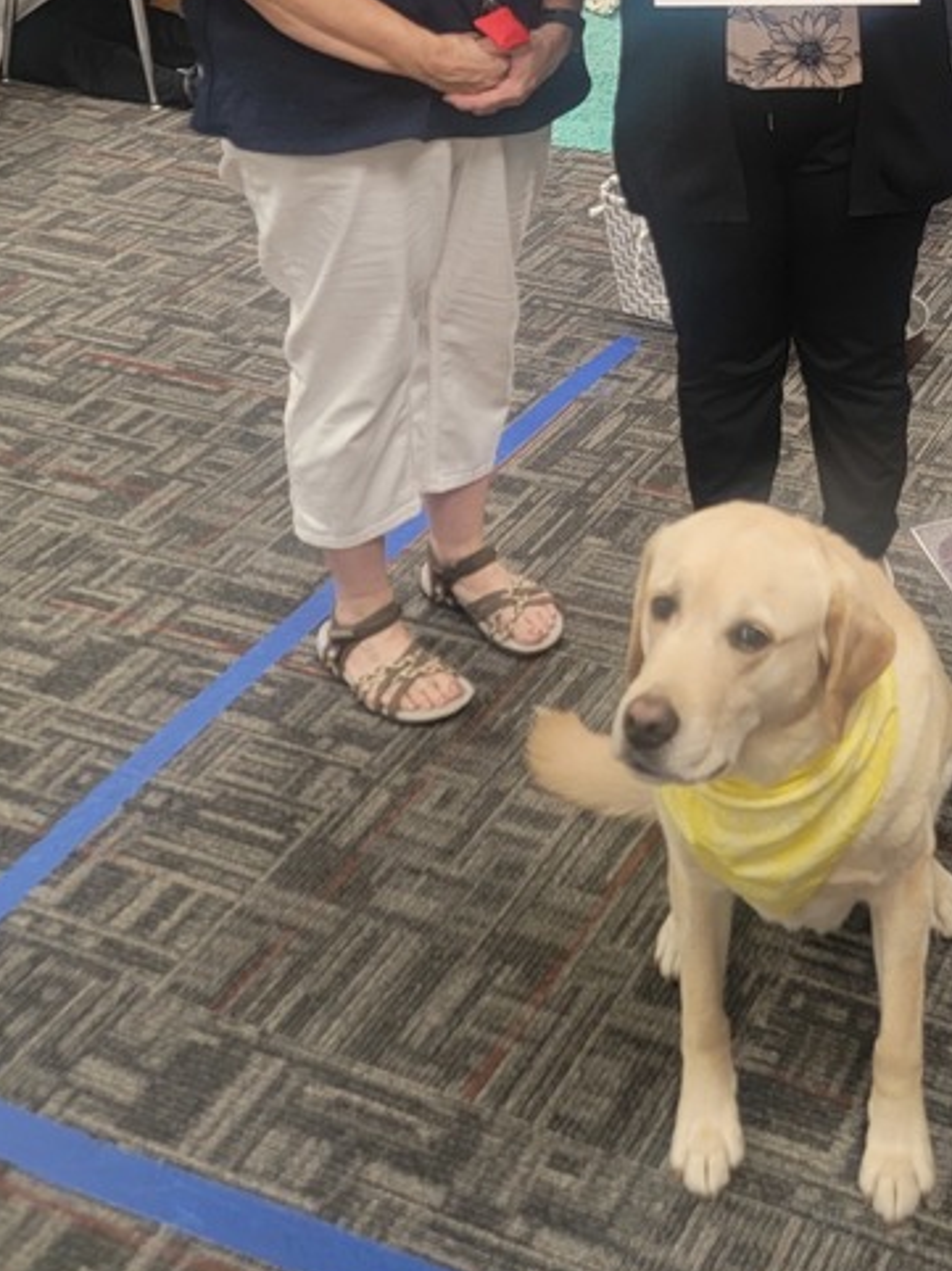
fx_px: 1872
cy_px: -42
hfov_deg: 26.9
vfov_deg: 33.8
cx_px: 957
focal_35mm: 51
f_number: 1.8
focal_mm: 6.7
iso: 160
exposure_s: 1/60
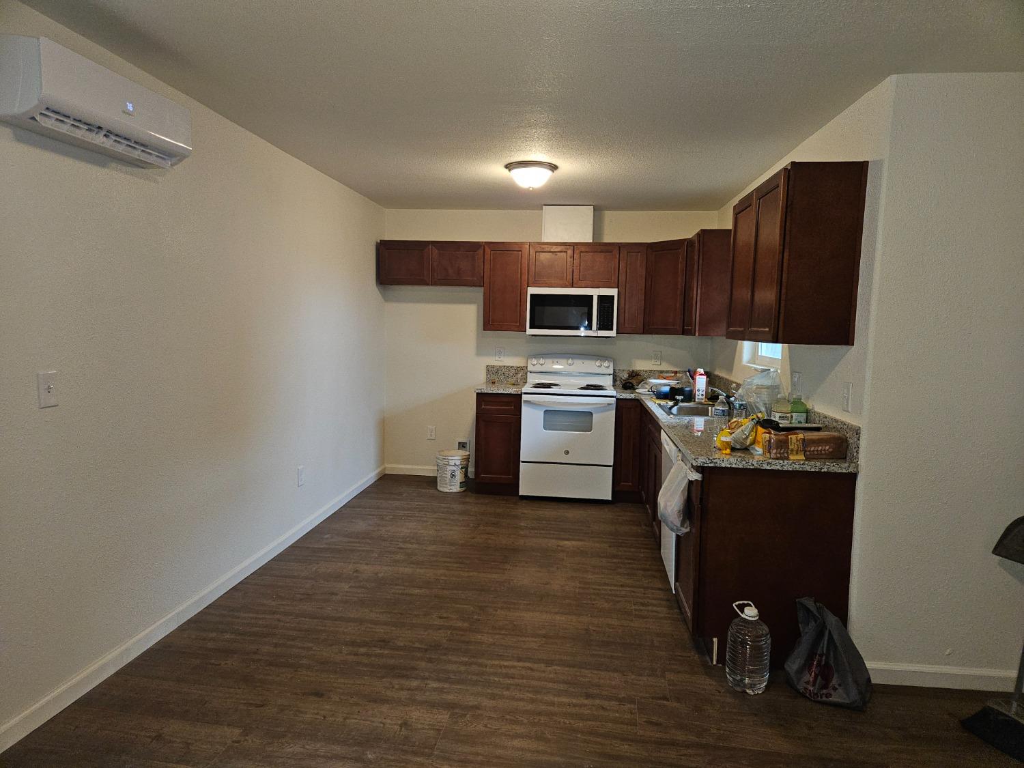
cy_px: 384
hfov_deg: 73.9
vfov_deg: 58.9
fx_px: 680
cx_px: 512
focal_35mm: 23
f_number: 1.8
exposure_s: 1/24
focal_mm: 5.4
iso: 100
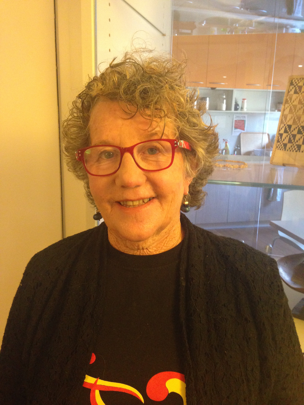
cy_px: 202
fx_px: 386
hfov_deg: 42.9
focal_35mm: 33
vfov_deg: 55.4
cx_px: 152
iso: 320
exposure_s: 1/20
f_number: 2.4
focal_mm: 4.12
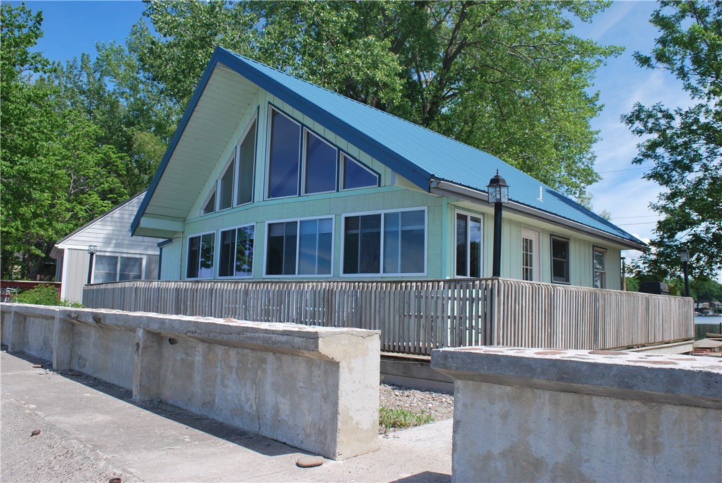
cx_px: 361
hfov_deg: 67.3
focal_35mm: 27
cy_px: 242
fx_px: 542
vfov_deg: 48.0
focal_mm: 18
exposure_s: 1/250
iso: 100
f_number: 8
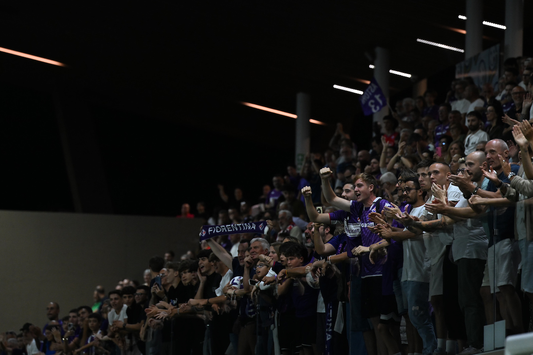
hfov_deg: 7.6
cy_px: 178
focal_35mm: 270
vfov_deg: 5.1
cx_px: 266
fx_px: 3996
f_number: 4
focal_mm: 180
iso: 1600
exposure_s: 1/400
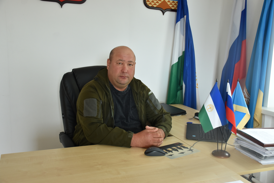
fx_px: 297
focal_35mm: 39
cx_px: 137
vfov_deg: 34.2
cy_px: 92
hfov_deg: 49.5
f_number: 5
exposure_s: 1/60
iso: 720
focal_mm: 26
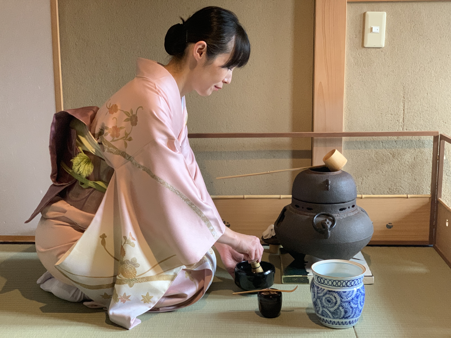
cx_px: 226
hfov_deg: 36.8
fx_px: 677
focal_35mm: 52
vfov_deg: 28.0
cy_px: 169
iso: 400
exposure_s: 1/41
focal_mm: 6
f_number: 2.4
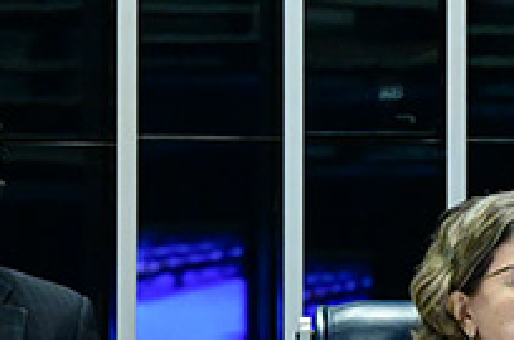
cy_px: 562
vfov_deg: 1.5
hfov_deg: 2.3
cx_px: 637
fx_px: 12635
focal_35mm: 887
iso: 5000
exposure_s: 1/200
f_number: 4.5
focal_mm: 140
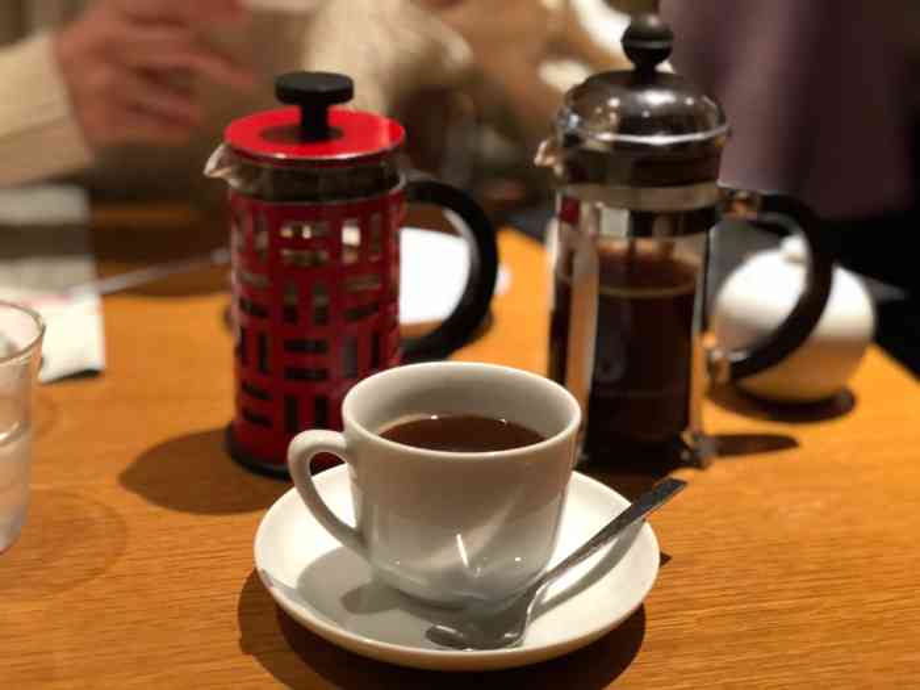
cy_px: 345
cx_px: 460
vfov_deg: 25.7
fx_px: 1515
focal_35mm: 57
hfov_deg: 33.8
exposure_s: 1/30
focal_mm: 6.6
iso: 500
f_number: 2.8
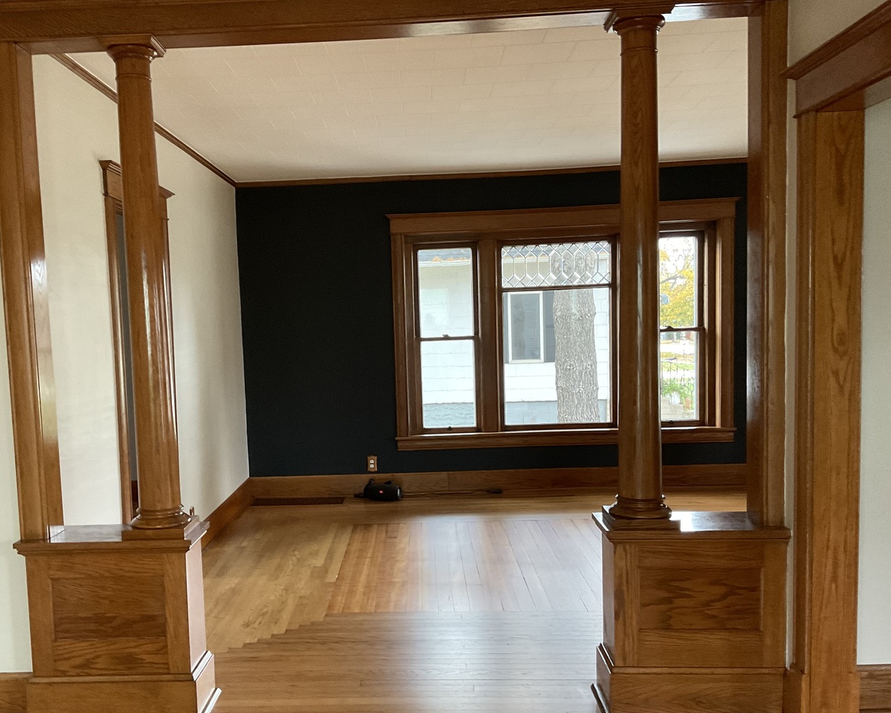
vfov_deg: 42.1
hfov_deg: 51.3
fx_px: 923
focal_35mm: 35
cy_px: 412
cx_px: 371
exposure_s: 1/60
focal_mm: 3
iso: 200
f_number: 1.8
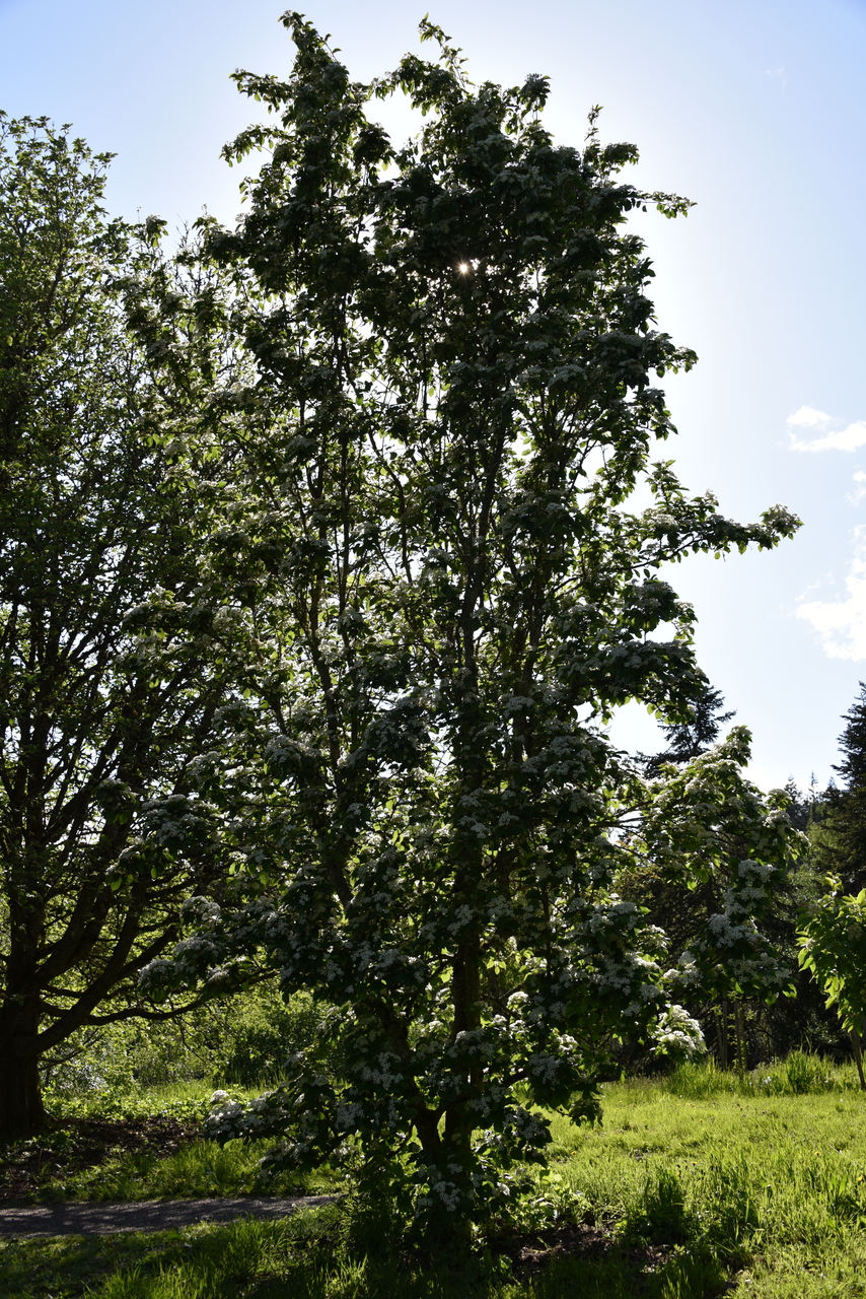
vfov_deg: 53.1
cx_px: 433
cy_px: 650
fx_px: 1298
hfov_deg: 36.9
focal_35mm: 36
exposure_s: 1/200
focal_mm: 36
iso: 100
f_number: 9
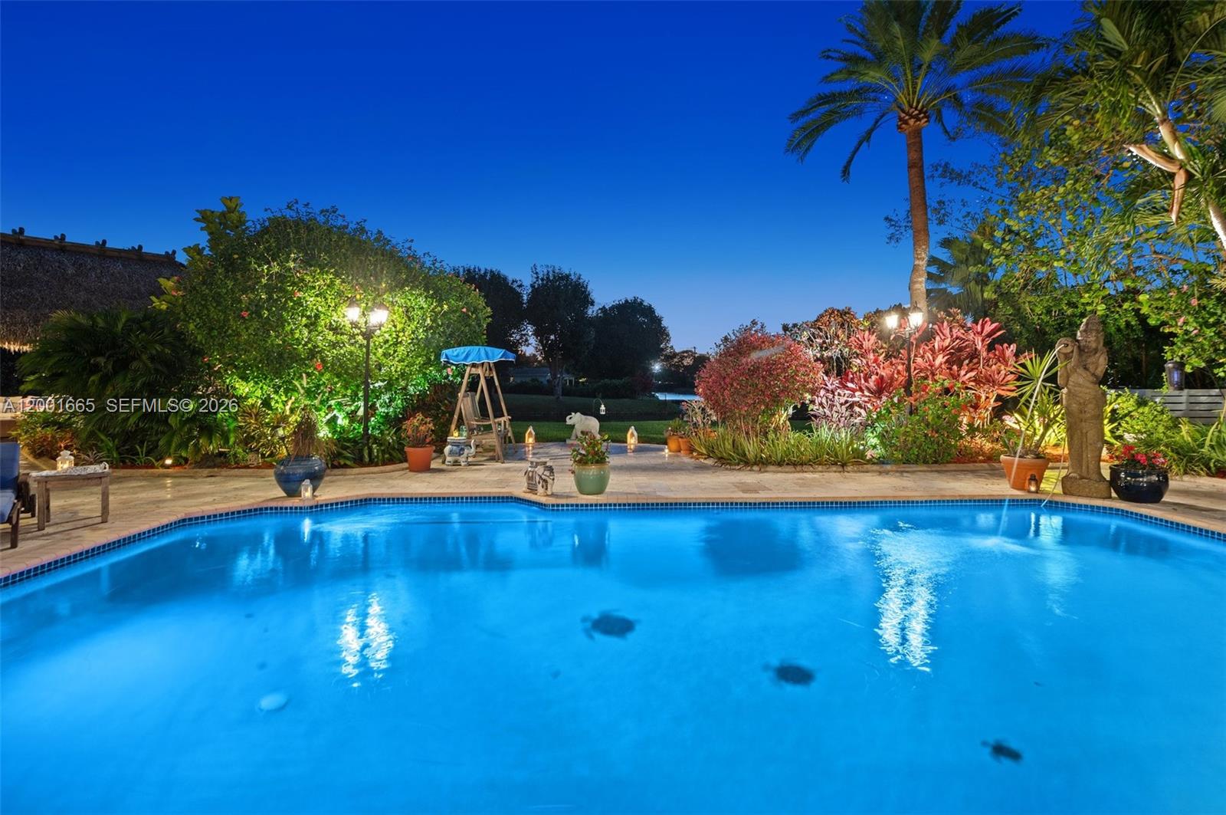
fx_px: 544
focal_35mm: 16
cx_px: 613
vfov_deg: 73.6
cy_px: 408
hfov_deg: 96.8
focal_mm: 16
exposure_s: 2.5
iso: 200
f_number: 8
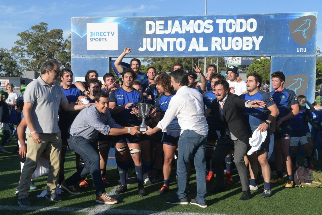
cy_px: 108
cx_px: 161
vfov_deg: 29.9
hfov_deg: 43.6
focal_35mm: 45
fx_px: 403
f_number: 10
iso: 400
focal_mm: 30
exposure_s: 1/640
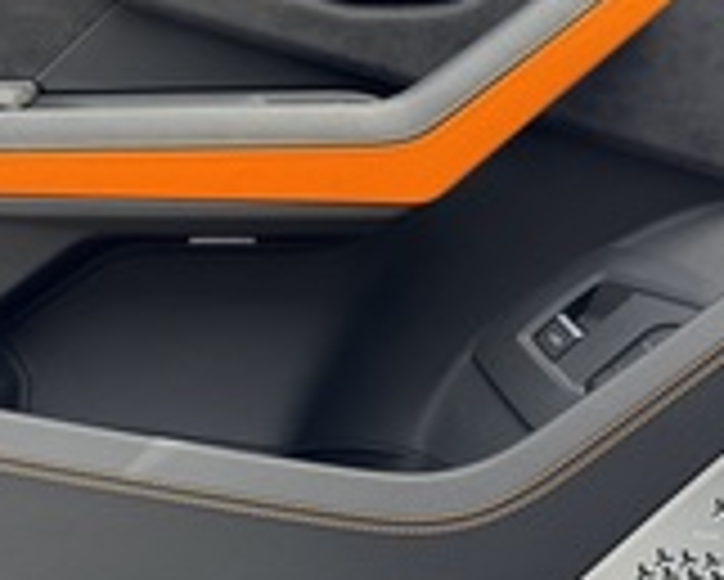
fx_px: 1308
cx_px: 184
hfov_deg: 30.4
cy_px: 160
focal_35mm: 61
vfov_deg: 24.8
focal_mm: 6.76
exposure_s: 1/191
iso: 80
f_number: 1.78
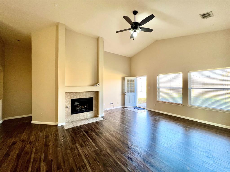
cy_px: 86
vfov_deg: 89.9
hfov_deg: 106.2
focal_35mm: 13
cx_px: 115
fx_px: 86
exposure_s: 1/120
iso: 100
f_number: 1.8
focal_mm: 1.57
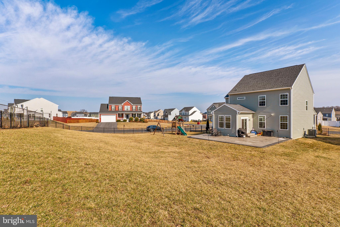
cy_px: 114
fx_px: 151
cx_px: 170
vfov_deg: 73.8
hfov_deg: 96.7
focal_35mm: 16
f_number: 6.3
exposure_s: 1/640
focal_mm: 11
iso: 100
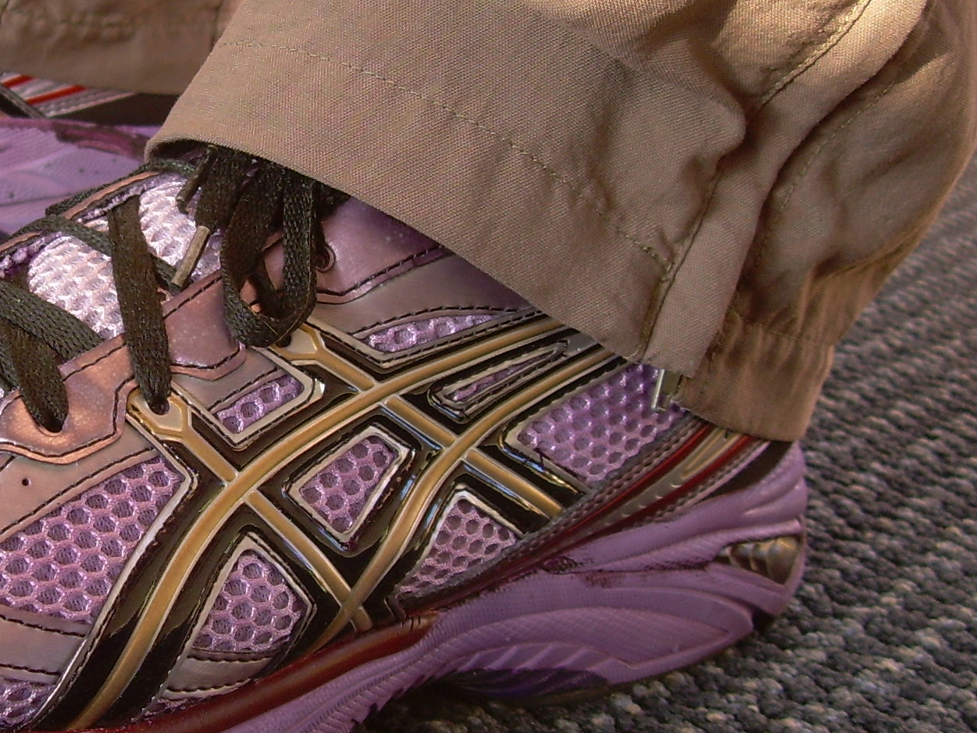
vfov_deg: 21.2
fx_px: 1947
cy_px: 257
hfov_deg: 27.3
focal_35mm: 69
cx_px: 124
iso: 50
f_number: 2.8
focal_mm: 6.3
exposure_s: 1/27.5
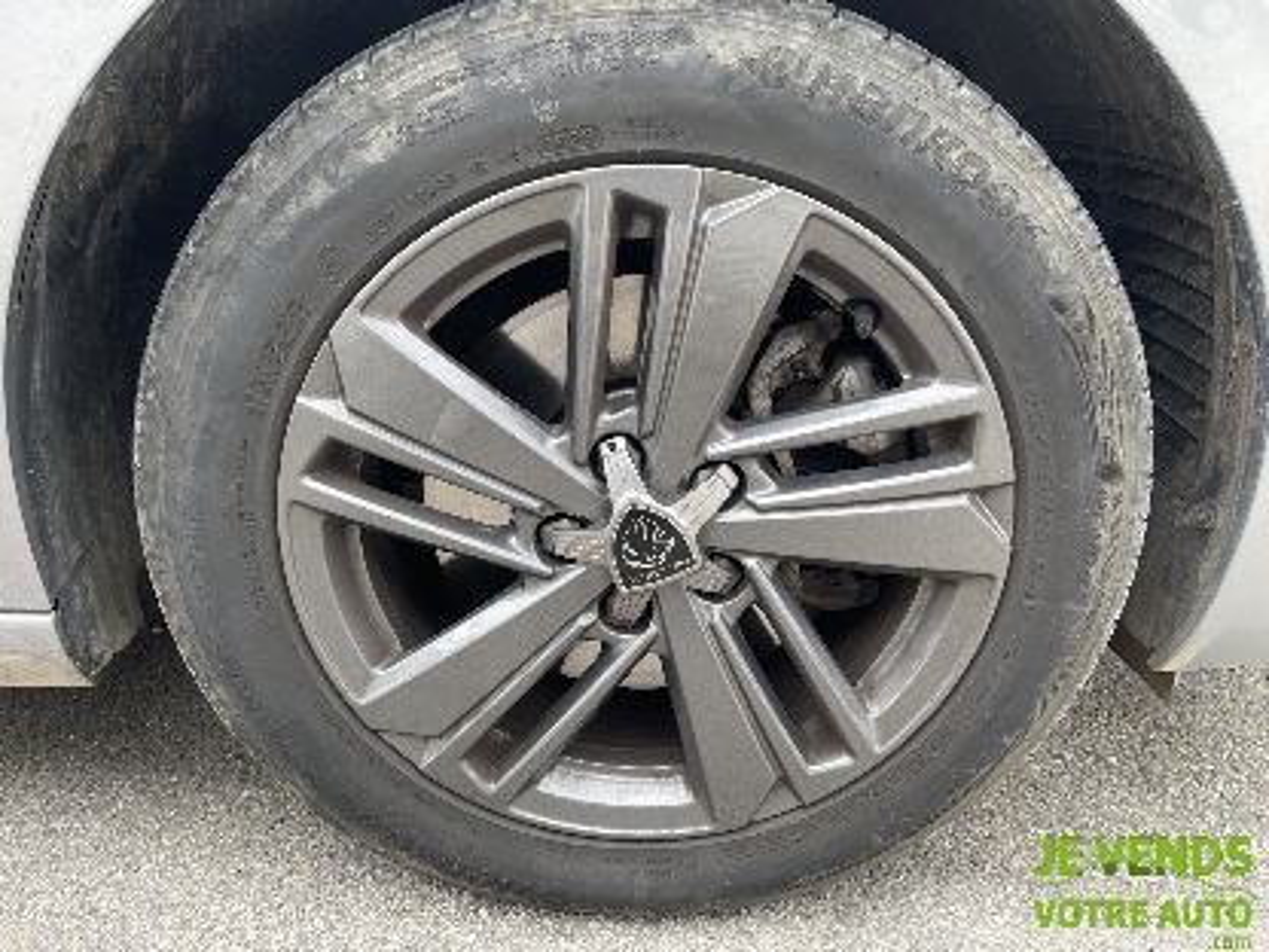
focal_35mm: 25
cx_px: 634
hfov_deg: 69.4
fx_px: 916
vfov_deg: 54.9
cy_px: 476
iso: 64
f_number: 1.6
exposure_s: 1/121
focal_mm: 5.1
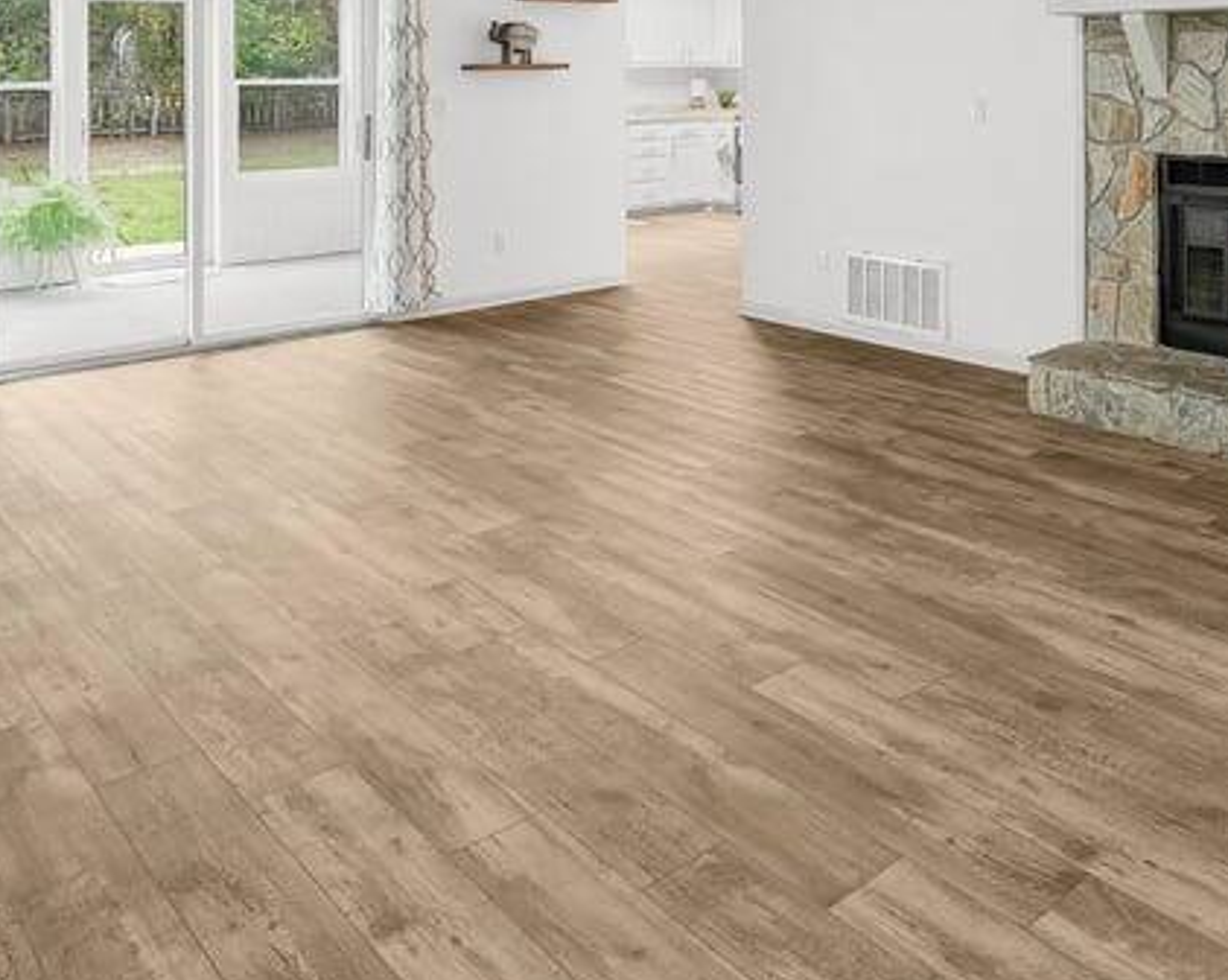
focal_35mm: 32
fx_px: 1162
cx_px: 852
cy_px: 57
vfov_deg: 41.3
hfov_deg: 54.2
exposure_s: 1/1.67
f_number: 8
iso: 400
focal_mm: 14
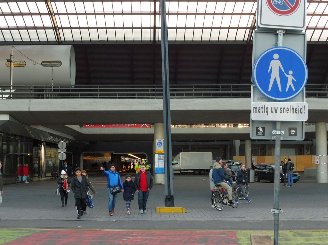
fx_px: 548
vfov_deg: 25.1
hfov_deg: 33.3
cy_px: 122
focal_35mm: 58
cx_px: 164
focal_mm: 10.3
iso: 200
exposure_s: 1/60
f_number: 4.7
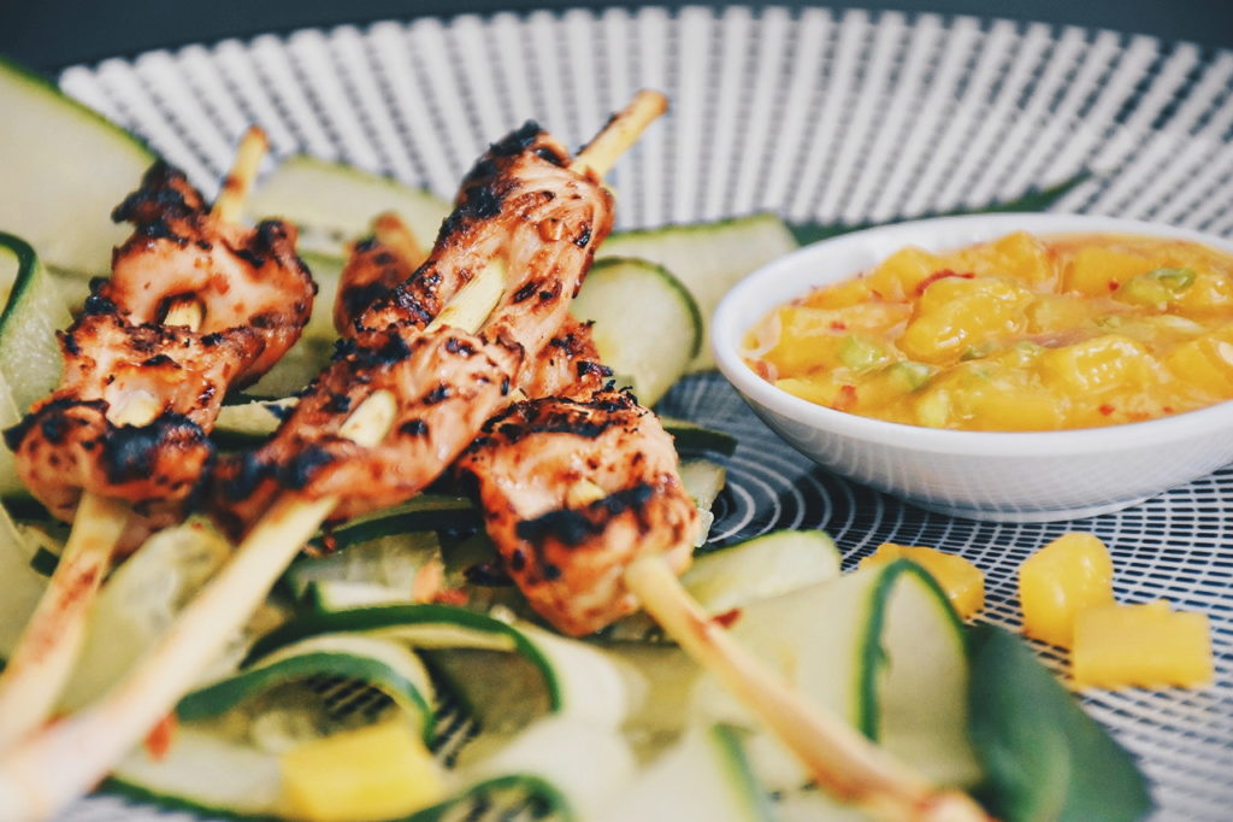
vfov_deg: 7.9
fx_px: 5957
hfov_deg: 11.8
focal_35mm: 174
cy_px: 411
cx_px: 616
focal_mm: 116
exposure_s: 1/125
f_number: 5.6
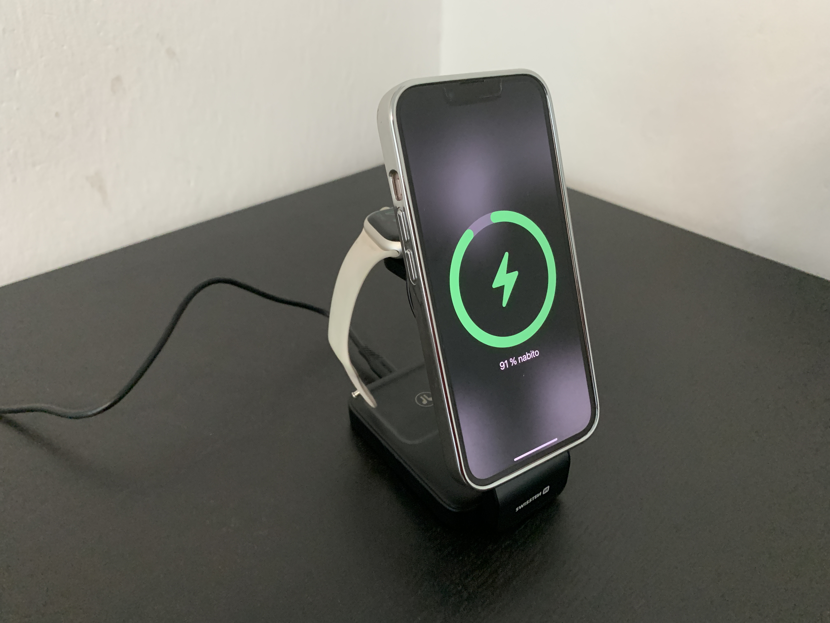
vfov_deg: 53.1
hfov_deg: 67.3
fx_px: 623
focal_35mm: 26
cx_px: 415
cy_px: 312
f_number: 1.8
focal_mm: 4.25
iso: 400
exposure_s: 1/60
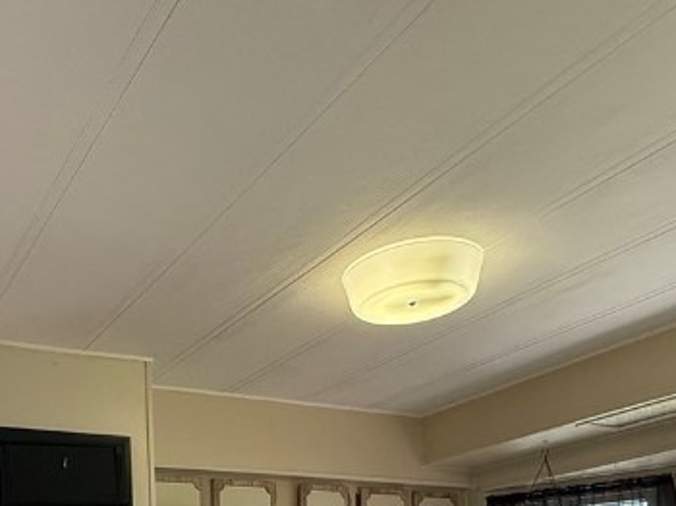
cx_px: 158
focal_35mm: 41
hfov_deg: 44.1
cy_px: 632
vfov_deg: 29.4
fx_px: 800
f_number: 2.2
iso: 320
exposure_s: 1/120
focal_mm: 2.22
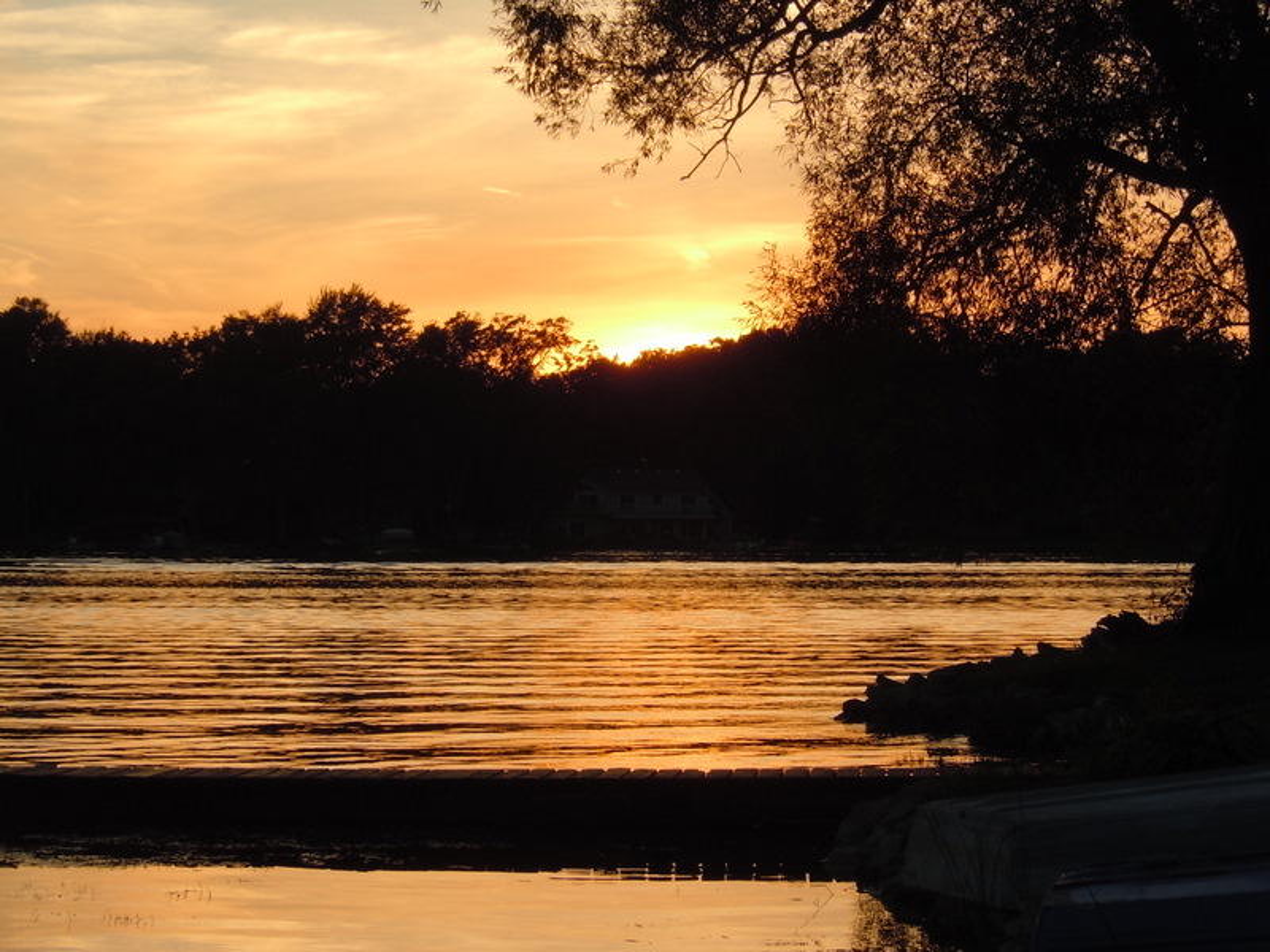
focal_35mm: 120
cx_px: 635
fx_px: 4403
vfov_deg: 12.3
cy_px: 476
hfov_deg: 16.4
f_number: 5.4
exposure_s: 1/250
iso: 100
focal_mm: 21.5
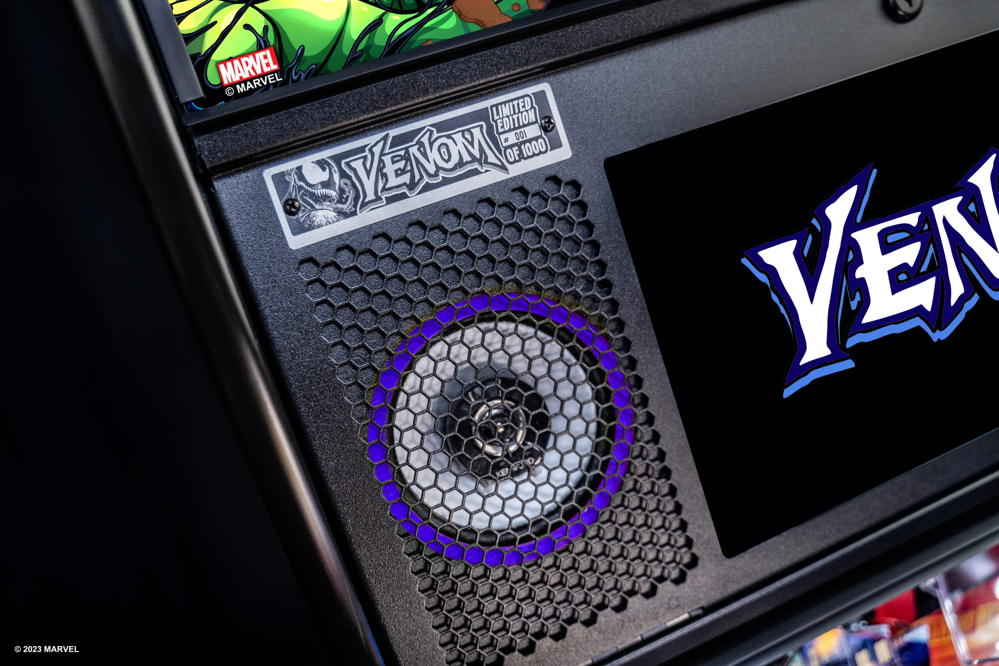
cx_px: 500
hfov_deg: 61.9
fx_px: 832
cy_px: 333
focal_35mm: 30
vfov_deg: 43.6
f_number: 2.8
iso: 800
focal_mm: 30
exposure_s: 1/100
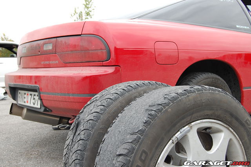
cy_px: 84
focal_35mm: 48
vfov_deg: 28.0
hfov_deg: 41.1
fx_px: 334
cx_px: 126
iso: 400
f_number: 9
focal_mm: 32
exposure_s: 1/125
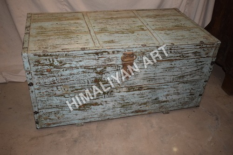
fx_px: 233
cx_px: 116
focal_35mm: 36
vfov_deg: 36.8
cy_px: 78
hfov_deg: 53.1
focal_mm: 24
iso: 1800
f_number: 3.8
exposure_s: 1/60
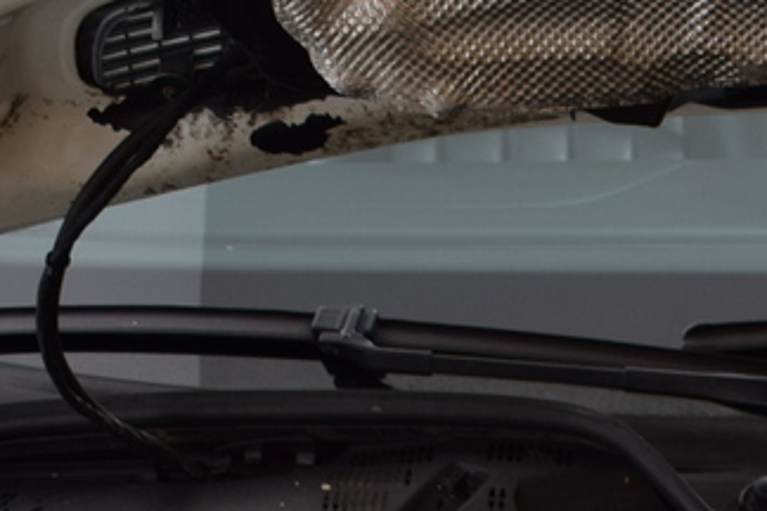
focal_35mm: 135
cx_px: 1020
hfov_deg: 14.5
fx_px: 2876
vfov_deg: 9.5
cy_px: 1046
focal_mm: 18
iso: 200
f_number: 4.5
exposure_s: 1/100
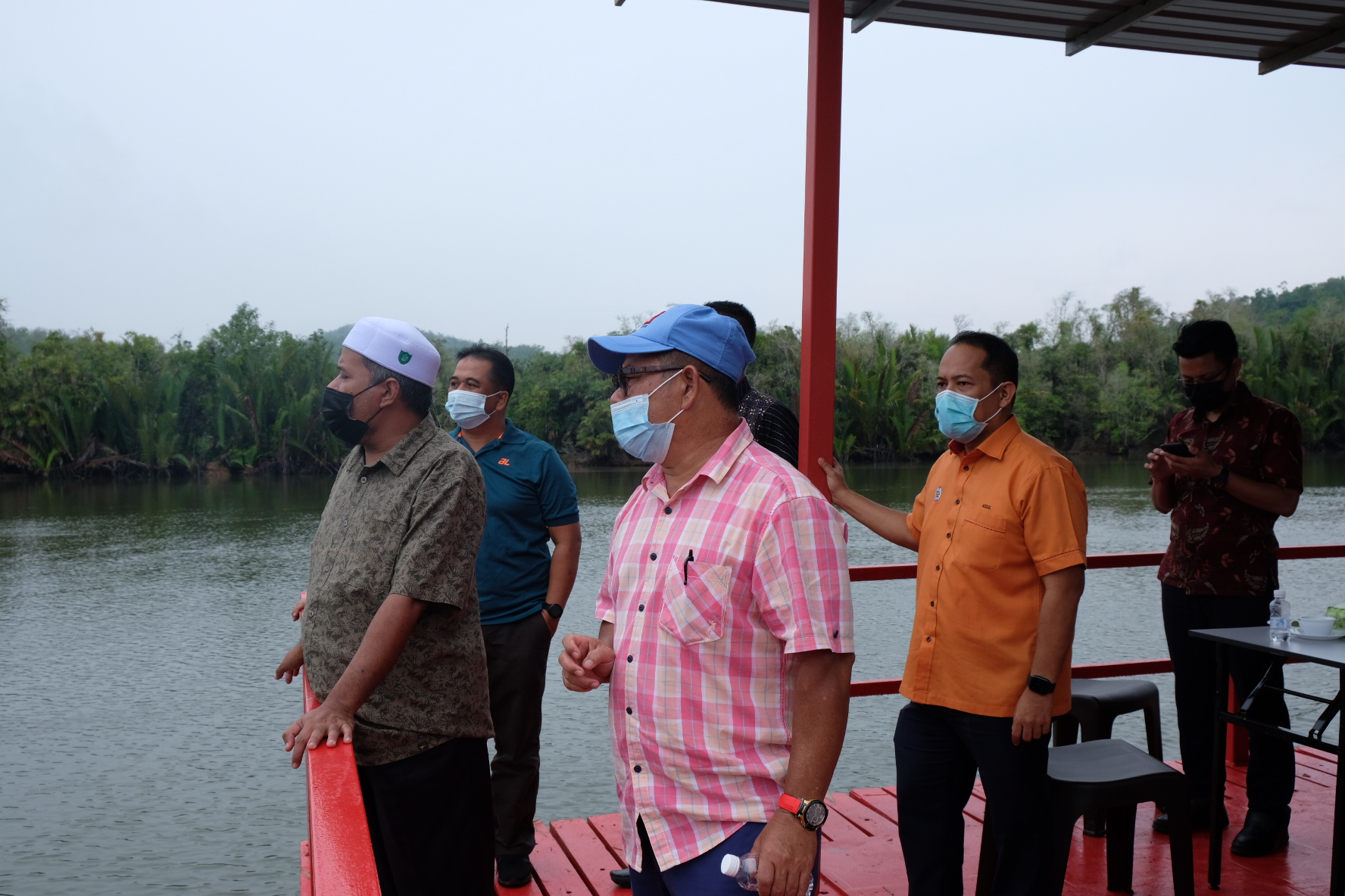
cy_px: 448
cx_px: 672
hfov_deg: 54.4
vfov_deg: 37.9
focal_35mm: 35
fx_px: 1308
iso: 400
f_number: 8
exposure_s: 1/200
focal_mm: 23.3
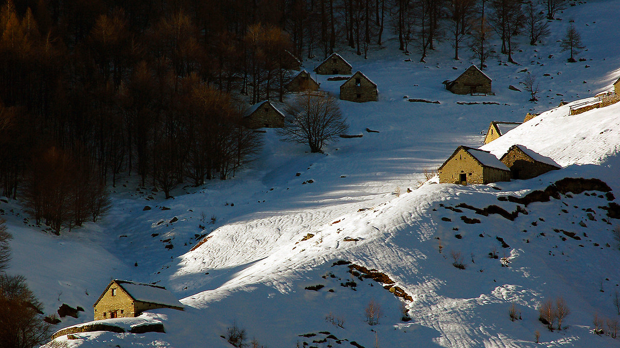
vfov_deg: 2.6
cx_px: 310
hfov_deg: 4.6
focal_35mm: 472
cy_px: 190
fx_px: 7759
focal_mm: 300
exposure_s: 1/640
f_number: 11
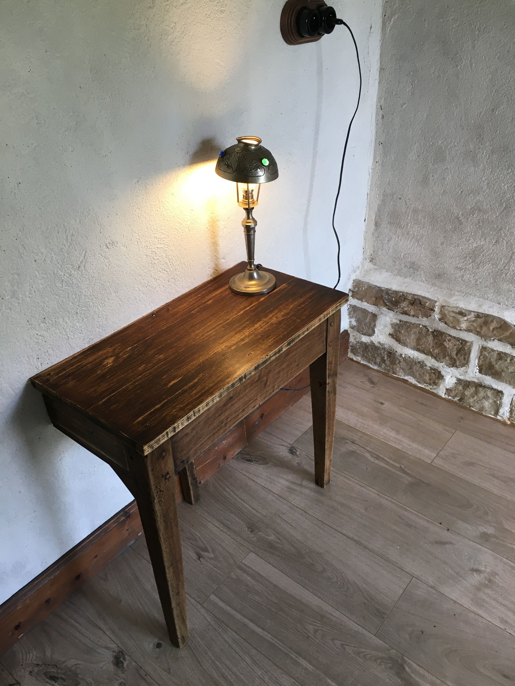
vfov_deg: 61.7
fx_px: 575
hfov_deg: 48.2
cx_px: 258
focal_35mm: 29
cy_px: 343
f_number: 2.2
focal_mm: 4.15
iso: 32
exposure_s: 1/33
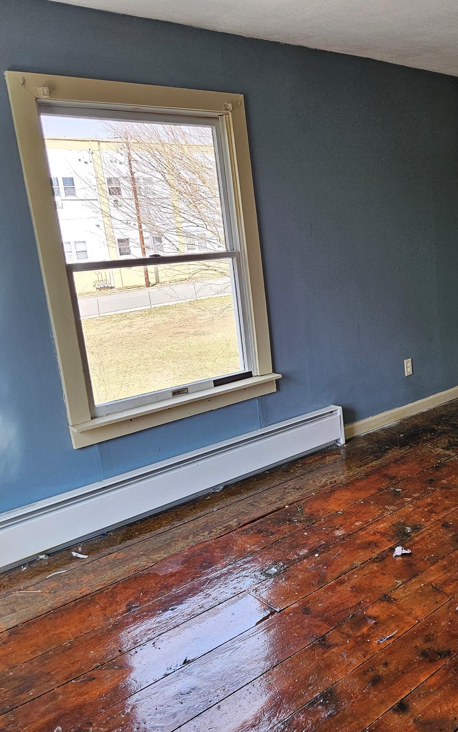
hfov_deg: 36.6
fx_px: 659
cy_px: 368
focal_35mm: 33
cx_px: 386
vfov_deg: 58.1
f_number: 1.8
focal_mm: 5.4
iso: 80
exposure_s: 1/207
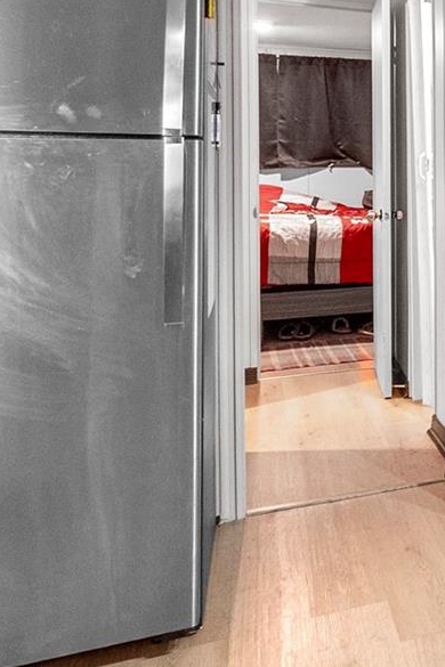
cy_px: 181
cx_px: 690
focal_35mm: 41
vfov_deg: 46.0
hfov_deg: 24.4
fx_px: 760
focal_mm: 10
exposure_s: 1/20
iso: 1600
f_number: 4
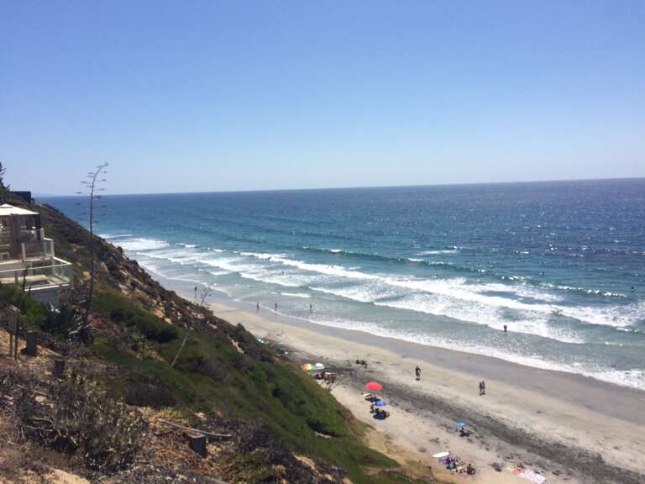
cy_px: 242
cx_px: 322
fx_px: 540
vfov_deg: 48.2
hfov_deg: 61.7
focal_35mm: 29
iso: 32
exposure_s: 1/4115
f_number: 2.2
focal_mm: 4.15
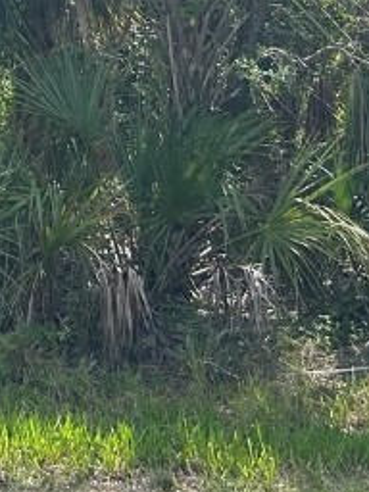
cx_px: -110
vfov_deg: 17.5
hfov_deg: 13.7
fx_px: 1478
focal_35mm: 104
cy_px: -188
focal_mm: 5.7
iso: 50
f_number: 1.5
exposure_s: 1/4444
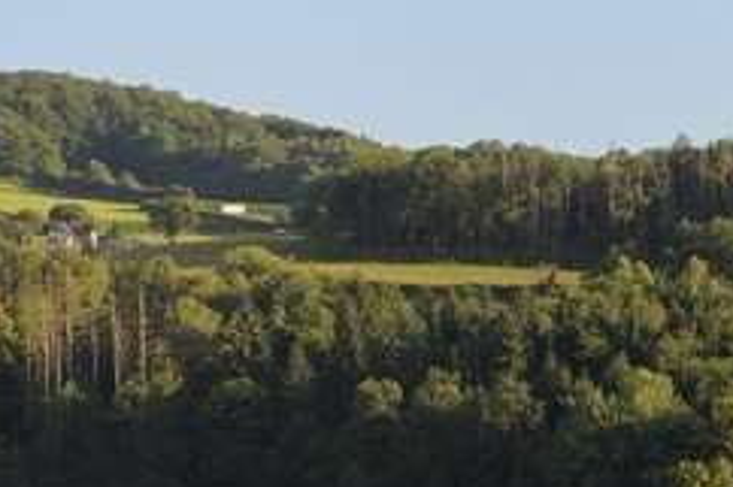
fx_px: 5656
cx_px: 121
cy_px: 417
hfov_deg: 7.4
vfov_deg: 4.9
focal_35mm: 278
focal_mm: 160
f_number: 6.3
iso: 200
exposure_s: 1/250
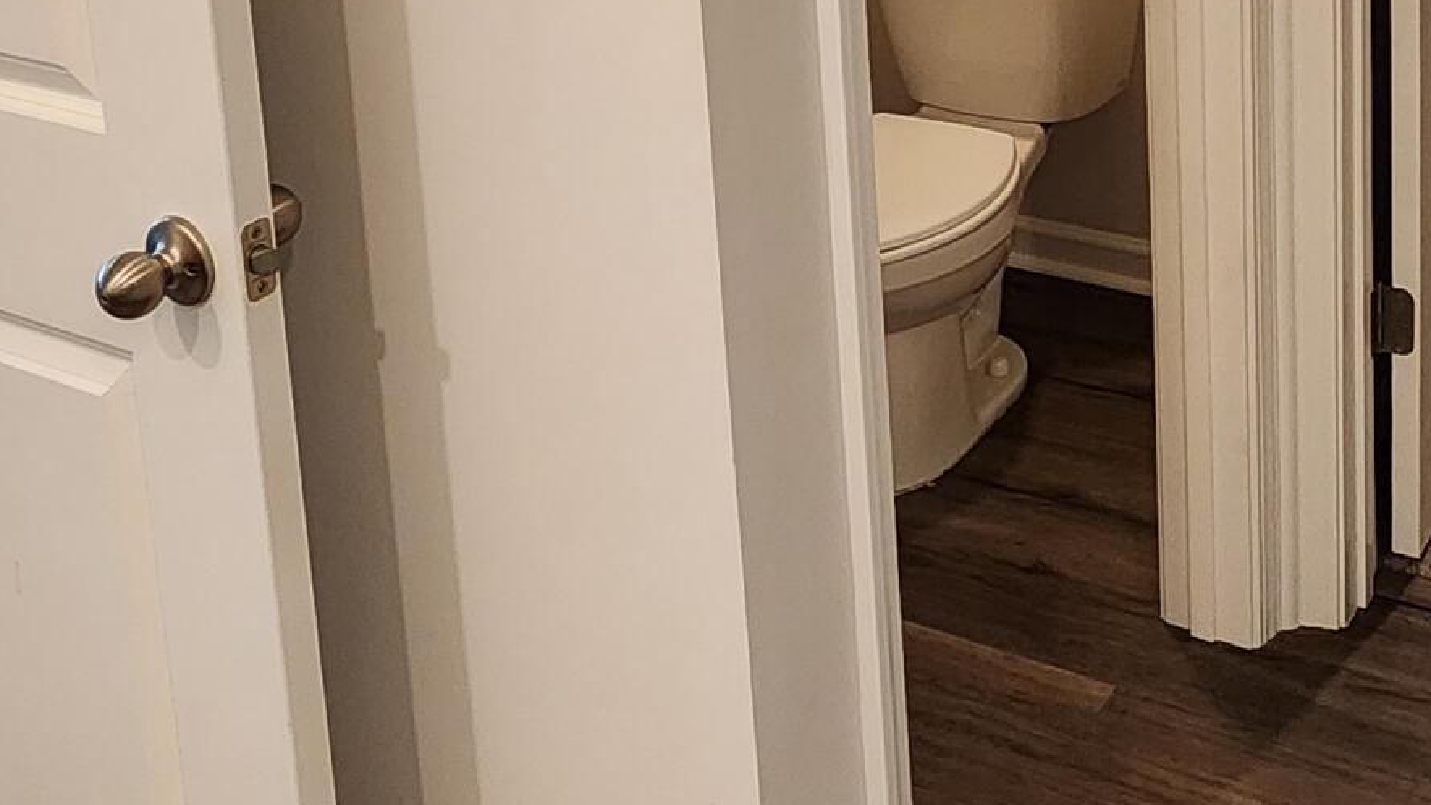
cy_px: -294
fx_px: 1821
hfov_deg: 42.5
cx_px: 923
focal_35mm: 48
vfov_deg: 21.9
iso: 400
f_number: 2.2
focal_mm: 2.2
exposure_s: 1/60
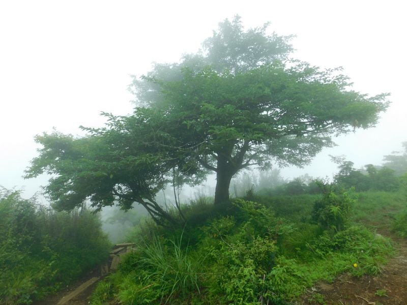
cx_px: 204
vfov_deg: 58.9
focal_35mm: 23
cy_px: 152
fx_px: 270
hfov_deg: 73.9
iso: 125
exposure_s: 1/500
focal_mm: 4
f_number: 3
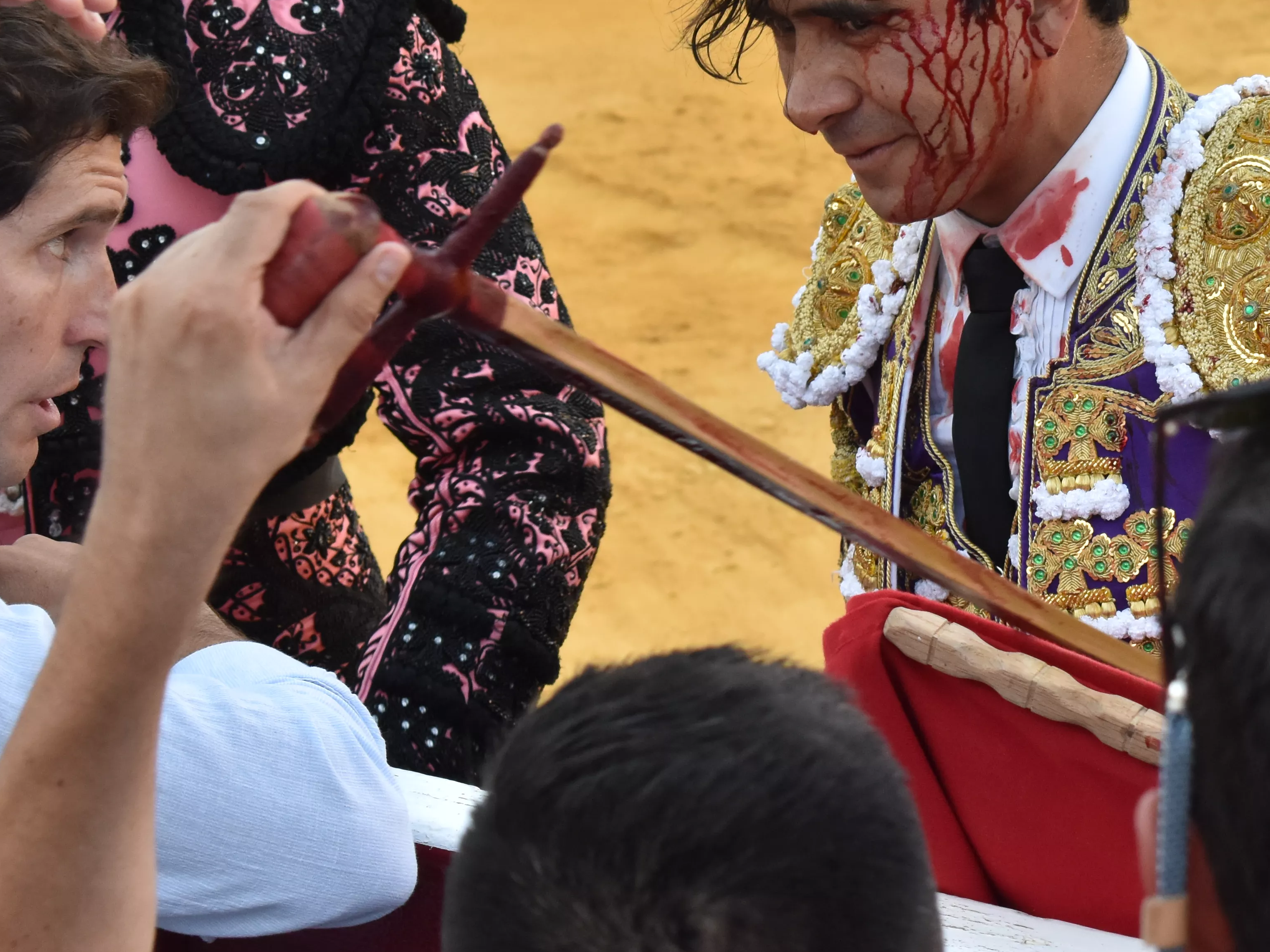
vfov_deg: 9.6
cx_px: 1038
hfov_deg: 12.7
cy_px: 197
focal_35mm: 155
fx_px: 5684
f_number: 7.1
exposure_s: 1/200
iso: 800
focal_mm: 55
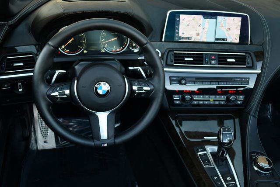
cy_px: 94
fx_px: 280
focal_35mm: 36
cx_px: 140
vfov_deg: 36.9
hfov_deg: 53.1
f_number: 3.5
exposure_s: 1/250
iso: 450
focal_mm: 18
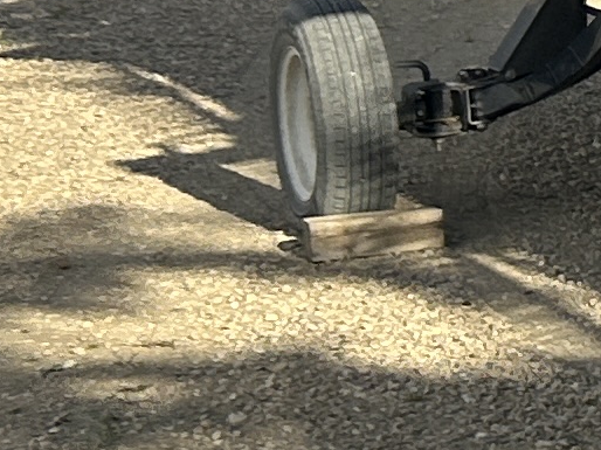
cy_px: -193
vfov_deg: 7.2
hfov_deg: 7.9
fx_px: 3540
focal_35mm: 204
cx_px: 1975
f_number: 1.5
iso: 50
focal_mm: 5.7
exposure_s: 1/2695
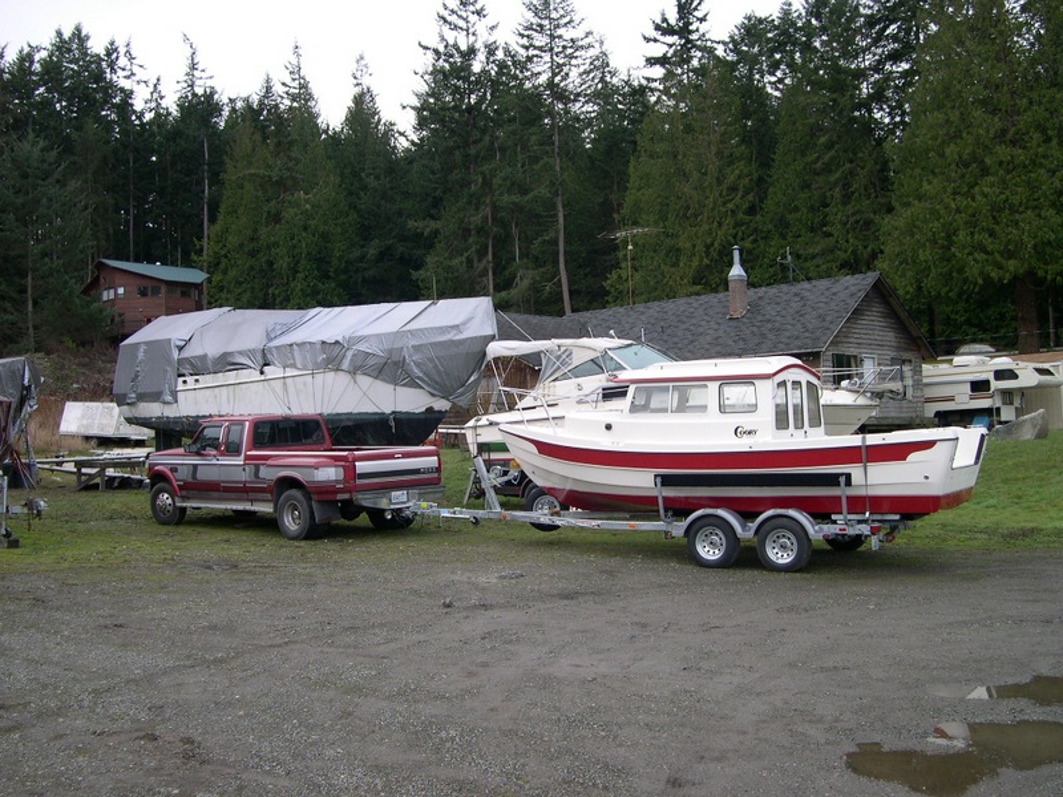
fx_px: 1167
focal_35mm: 38
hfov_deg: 49.0
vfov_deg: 37.7
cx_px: 532
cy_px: 398
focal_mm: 8
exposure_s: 1/235
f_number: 2.8
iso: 100
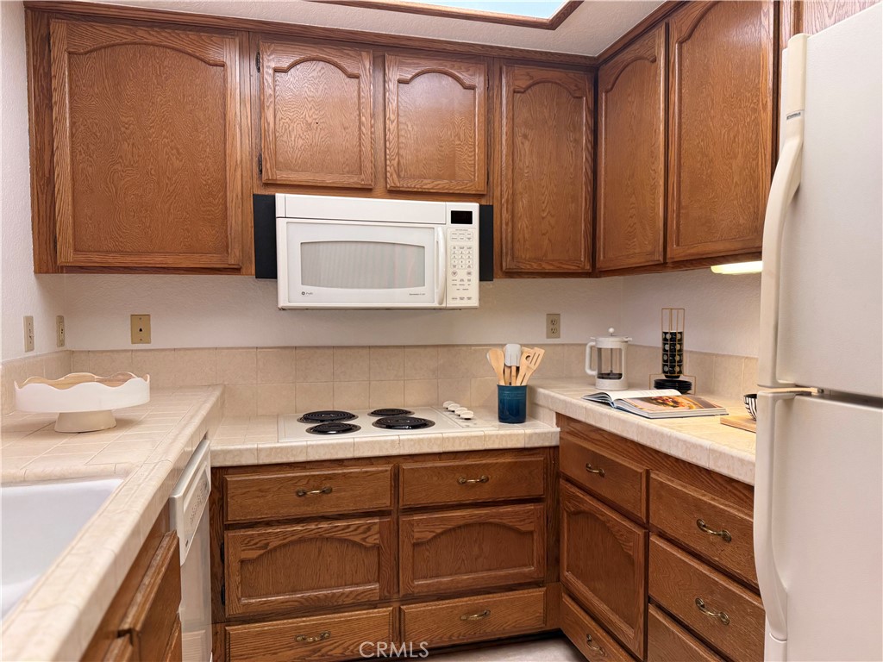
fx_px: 612
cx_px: 442
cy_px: 331
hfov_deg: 71.6
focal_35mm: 24
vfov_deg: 56.8
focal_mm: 6.76
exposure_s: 1/120
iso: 160
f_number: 1.78
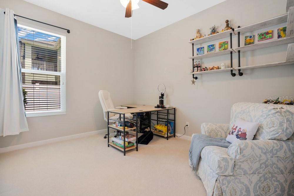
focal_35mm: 16
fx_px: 131
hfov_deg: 96.8
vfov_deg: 73.7
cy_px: 98
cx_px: 147
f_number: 8
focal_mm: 16
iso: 640
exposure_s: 1/2.5
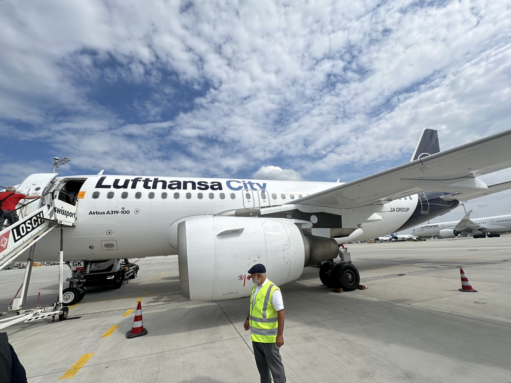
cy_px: 192
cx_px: 256
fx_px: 207
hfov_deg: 102.1
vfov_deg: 85.7
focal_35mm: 14
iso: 50
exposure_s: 1/5556
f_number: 2.2
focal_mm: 2.22
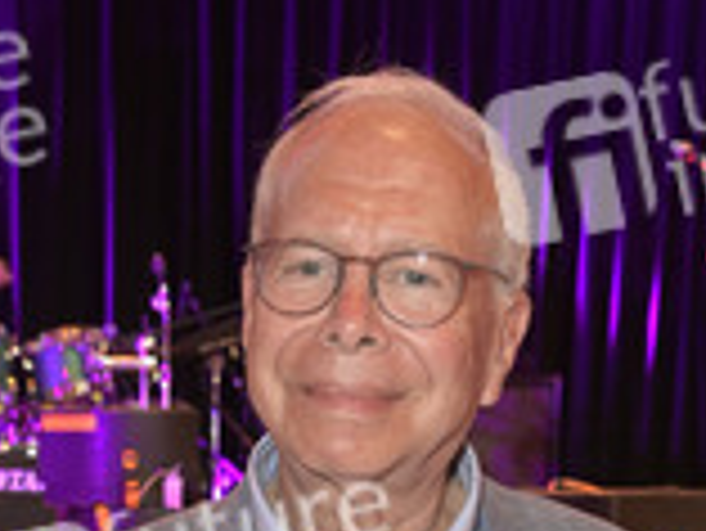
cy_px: 814
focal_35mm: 93
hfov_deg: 21.1
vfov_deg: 14.7
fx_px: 1898
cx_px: 306
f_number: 5.6
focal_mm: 38
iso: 1250
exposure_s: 1/40
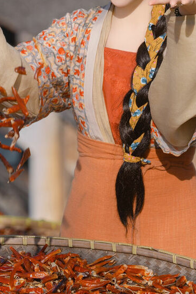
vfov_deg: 8.4
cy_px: -35
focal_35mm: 243
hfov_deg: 5.6
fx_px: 1986
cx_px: 69
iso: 50
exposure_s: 1/640
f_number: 4
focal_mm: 85
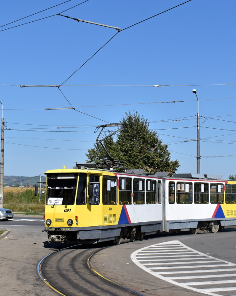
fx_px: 548
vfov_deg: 30.2
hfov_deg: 24.2
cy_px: 150
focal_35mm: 63
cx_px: 148
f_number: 7.1
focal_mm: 29
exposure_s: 1/1600
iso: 320
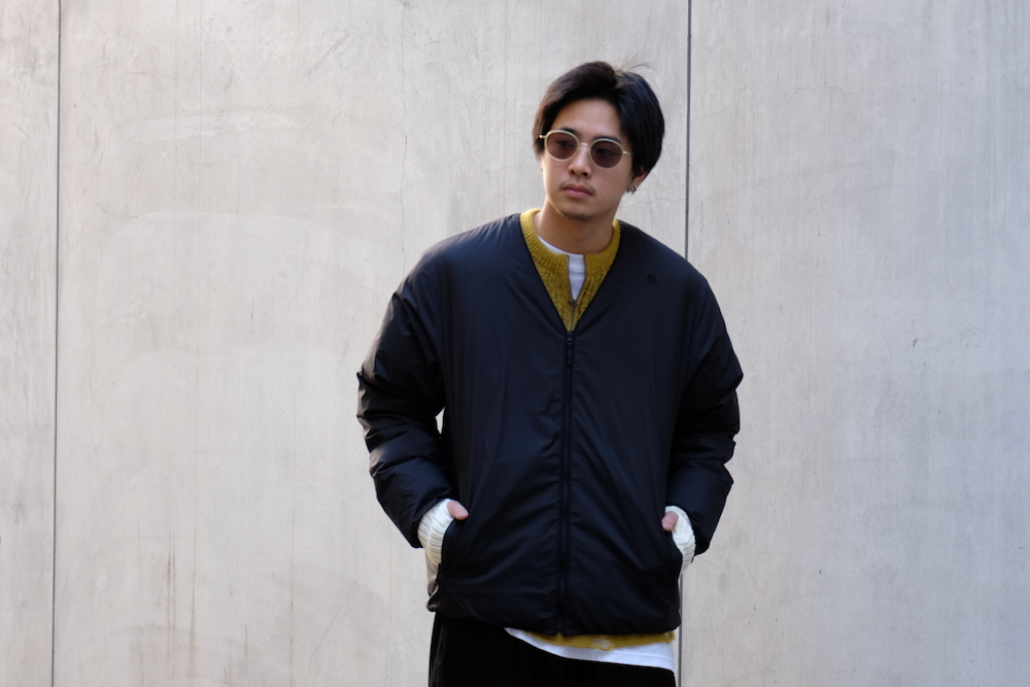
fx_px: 5179
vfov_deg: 7.6
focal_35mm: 181
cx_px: 515
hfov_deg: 11.4
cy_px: 344
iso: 500
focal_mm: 120.6
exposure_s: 1/70
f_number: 5.8
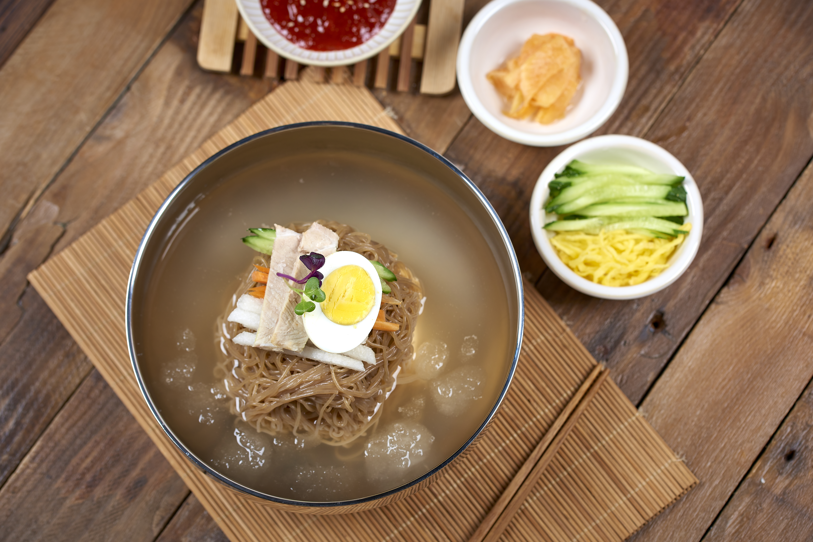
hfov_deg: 22.6
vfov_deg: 15.2
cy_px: 271
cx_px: 406
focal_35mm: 90
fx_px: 2033
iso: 160
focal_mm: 90
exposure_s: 1/160
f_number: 5
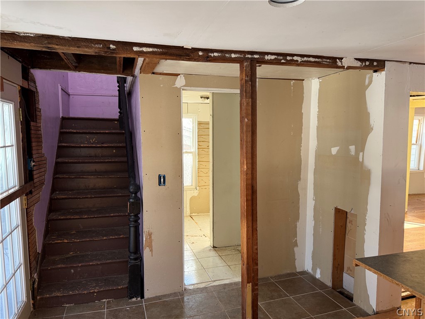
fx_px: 295
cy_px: 160
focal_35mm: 24
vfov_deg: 56.8
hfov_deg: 71.6
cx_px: 212
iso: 160
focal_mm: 6.76
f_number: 1.78
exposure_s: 1/121
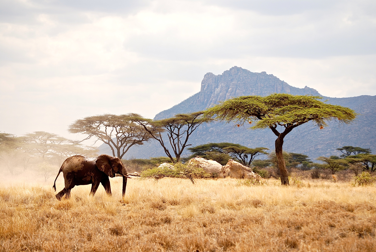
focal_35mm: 117
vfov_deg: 11.7
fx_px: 1223
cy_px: 126
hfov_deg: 17.5
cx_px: 188
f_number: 5.6
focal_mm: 78
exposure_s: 1/500
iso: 110
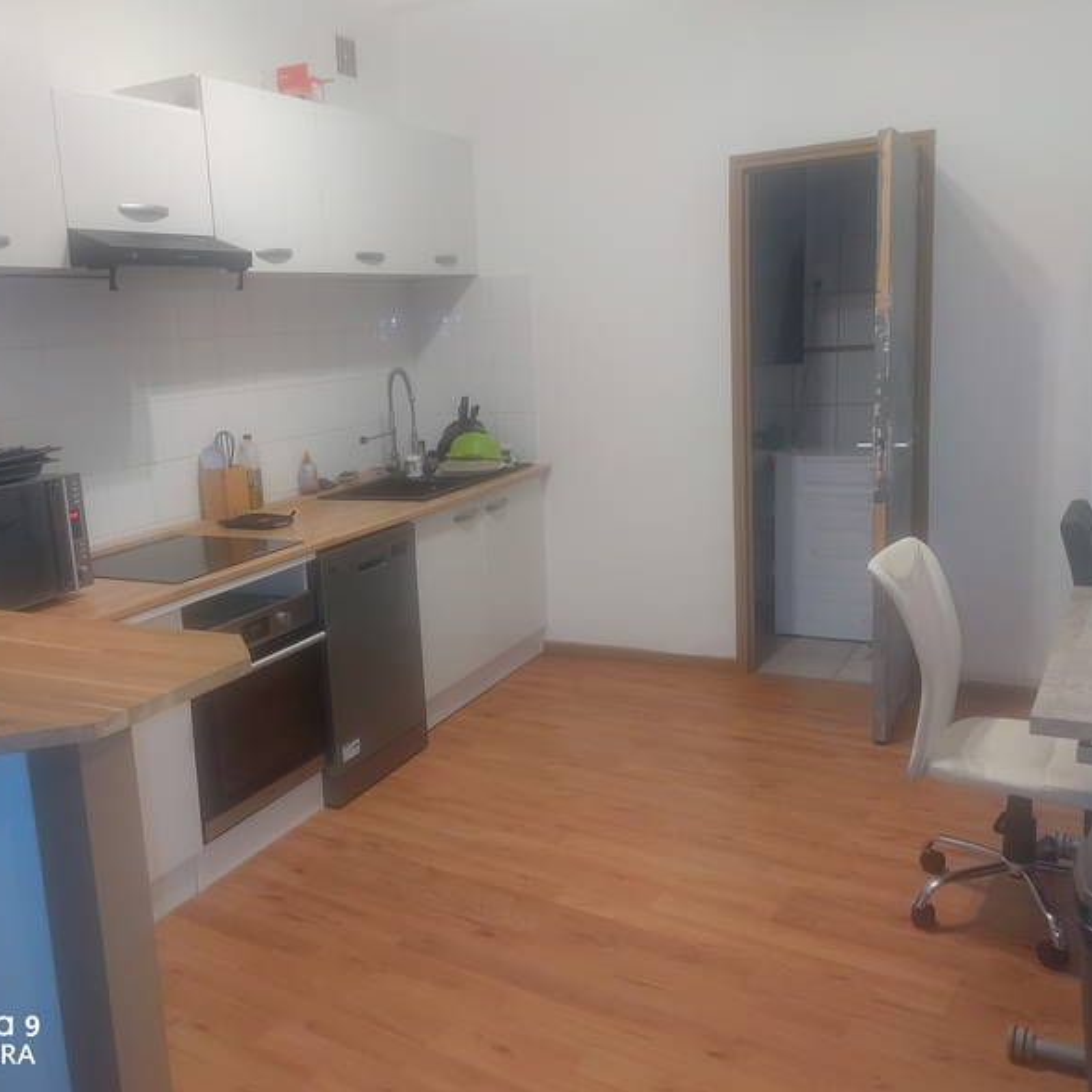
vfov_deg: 51.1
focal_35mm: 32
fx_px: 1142
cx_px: 412
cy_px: 545
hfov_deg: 50.6
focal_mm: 5.52
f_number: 1.9
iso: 160
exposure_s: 1/50
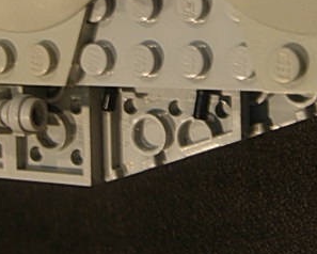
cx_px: 216
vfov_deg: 12.4
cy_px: -65
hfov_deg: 15.8
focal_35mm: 121
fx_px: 1136
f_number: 2.7
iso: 50
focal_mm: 7.5
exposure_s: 1/4.1
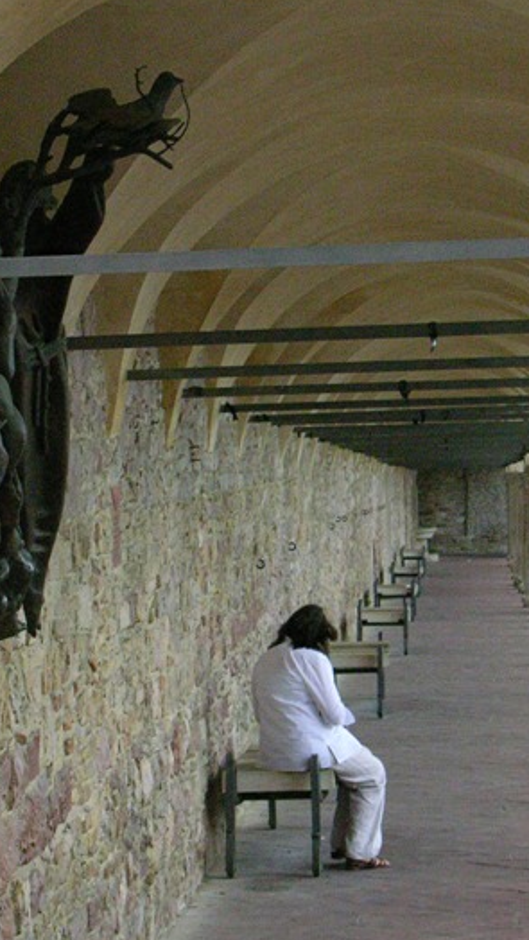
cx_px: 332
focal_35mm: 149
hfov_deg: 8.1
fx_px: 3713
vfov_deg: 14.4
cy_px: 639
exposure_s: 1/250
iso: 400
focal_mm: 17.8
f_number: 4.7
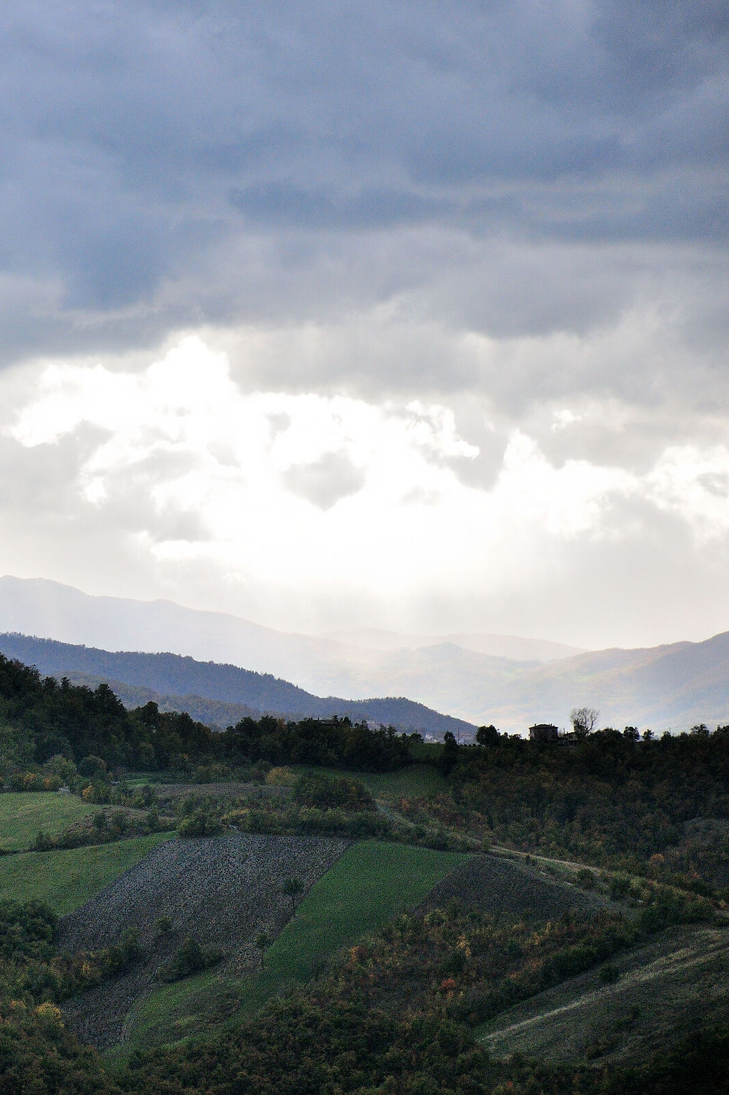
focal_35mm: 215
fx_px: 6525
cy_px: 547
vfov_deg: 9.6
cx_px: -74
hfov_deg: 6.4
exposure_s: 1/800
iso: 200
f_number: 7.1
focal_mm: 95
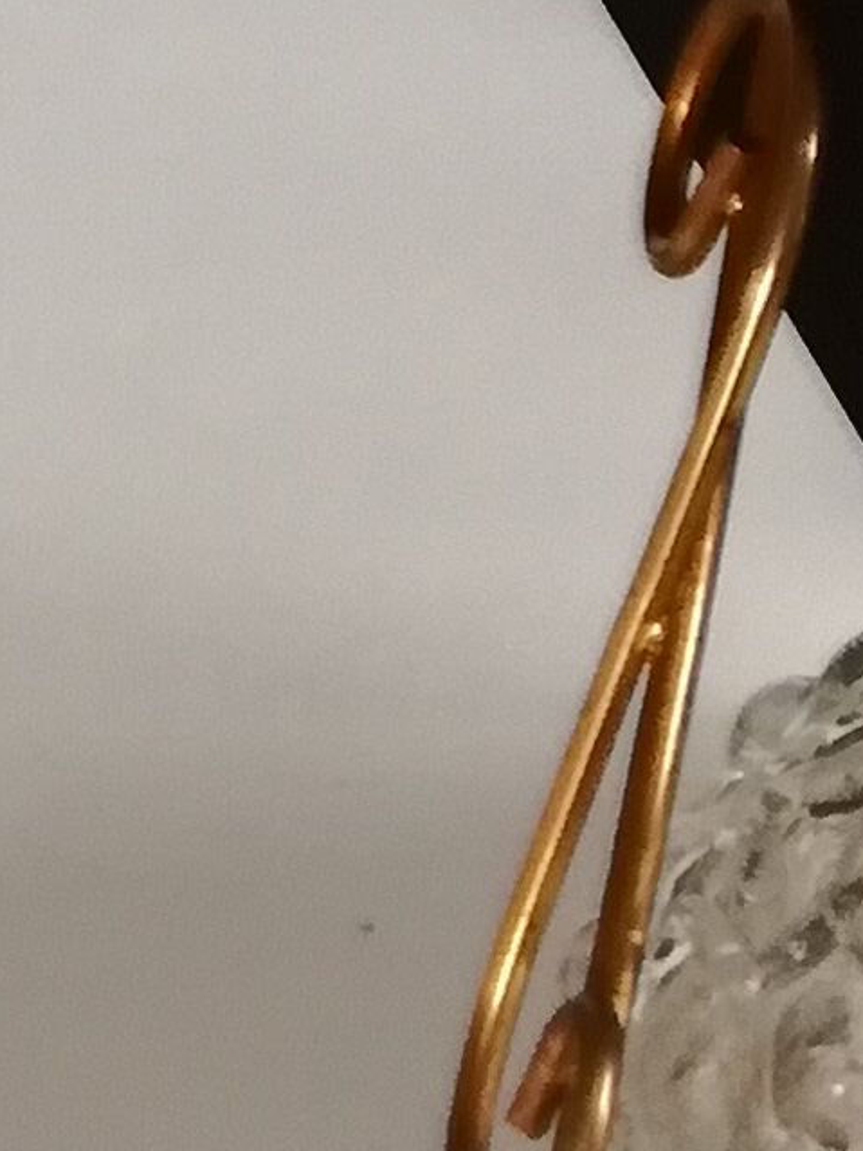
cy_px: 387
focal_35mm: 184
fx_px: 6118
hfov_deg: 7.7
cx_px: 1767
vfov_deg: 10.7
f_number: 2
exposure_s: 1/25
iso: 320
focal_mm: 3.79
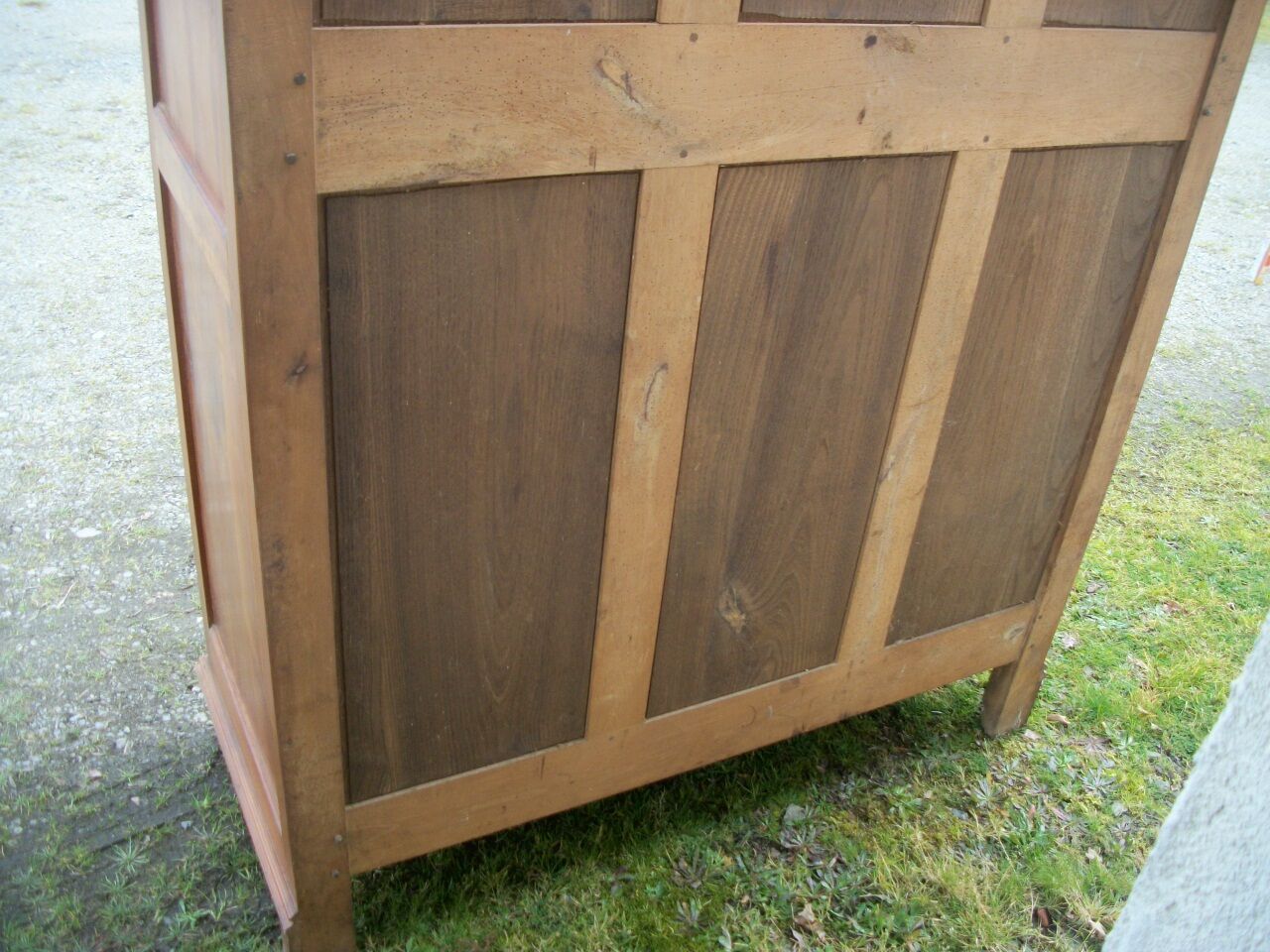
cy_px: 476
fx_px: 1174
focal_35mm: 32
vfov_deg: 44.2
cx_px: 635
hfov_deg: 56.8
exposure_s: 1/125
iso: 80
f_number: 2.9
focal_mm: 5.7
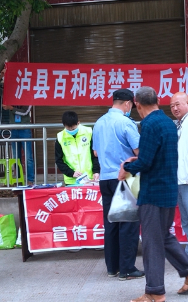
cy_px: 151
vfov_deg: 25.5
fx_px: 664
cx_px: 150
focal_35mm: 81
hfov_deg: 16.0
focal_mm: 3.95
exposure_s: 1/60
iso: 177
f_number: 1.8
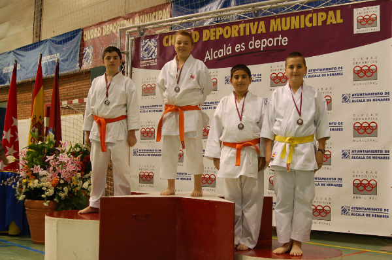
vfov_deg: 28.8
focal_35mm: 46
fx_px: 506
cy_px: 130
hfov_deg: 42.4
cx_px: 196
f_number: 3.8
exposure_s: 1/30
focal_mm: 31
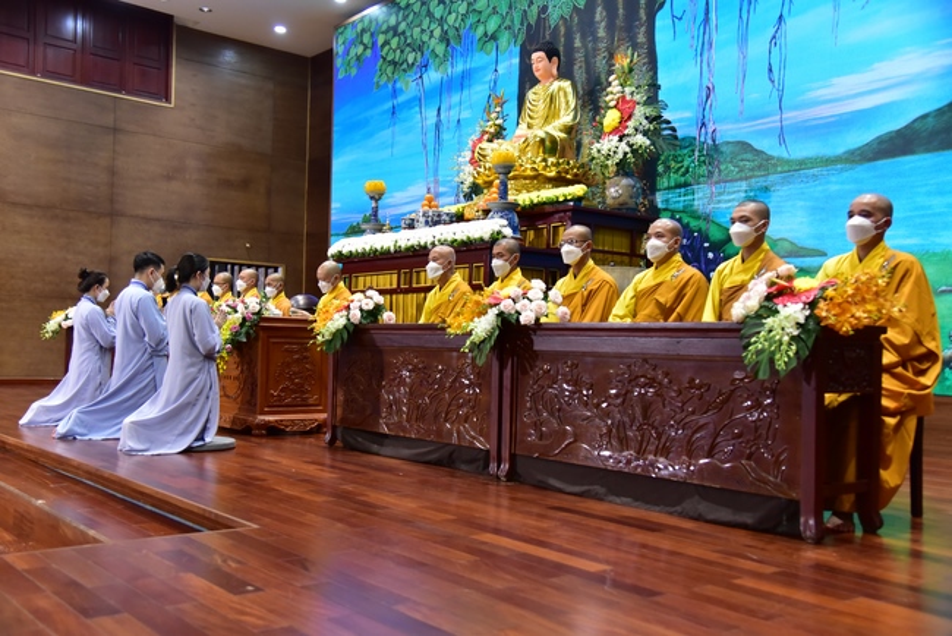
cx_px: 476
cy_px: 318
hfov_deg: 54.4
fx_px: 926
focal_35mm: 35
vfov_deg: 37.9
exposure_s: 1/200
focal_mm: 35
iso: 3200
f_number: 4
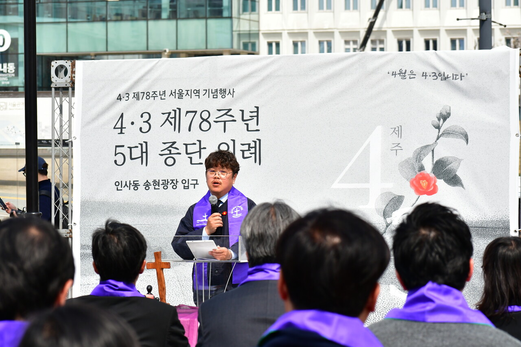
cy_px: 174
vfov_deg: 9.7
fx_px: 2055
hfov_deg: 14.5
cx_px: 260
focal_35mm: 142
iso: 500
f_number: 13
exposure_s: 1/1250
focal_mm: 95
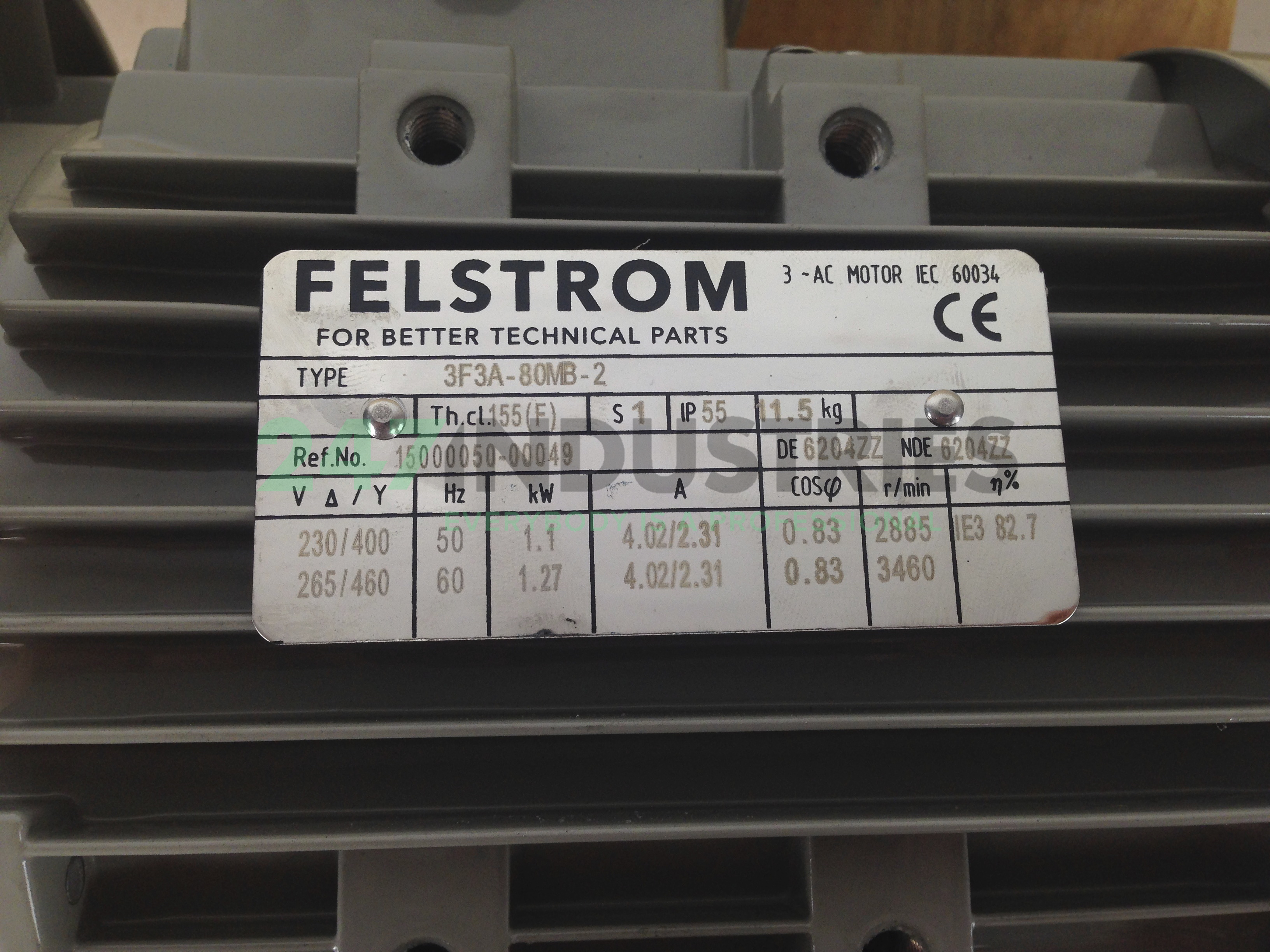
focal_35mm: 33
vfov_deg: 42.9
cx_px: 635
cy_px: 476
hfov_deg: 55.4
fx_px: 1211
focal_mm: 4.12
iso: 64
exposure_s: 1/120
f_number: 2.4
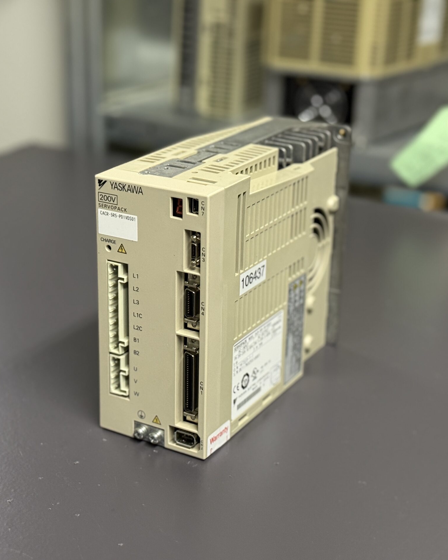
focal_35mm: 63
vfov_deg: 30.0
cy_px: 281
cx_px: 168
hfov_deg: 24.1
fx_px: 1044
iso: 250
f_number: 1.78
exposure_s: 1/50
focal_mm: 6.76
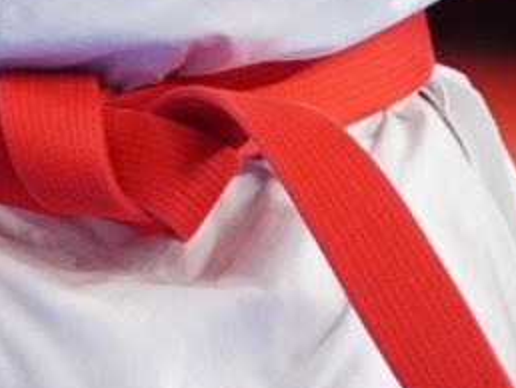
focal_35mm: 1811
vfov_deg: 0.8
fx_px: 27021
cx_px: -284
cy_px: -430
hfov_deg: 1.1
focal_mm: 180
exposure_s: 1/400
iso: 800
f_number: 3.2
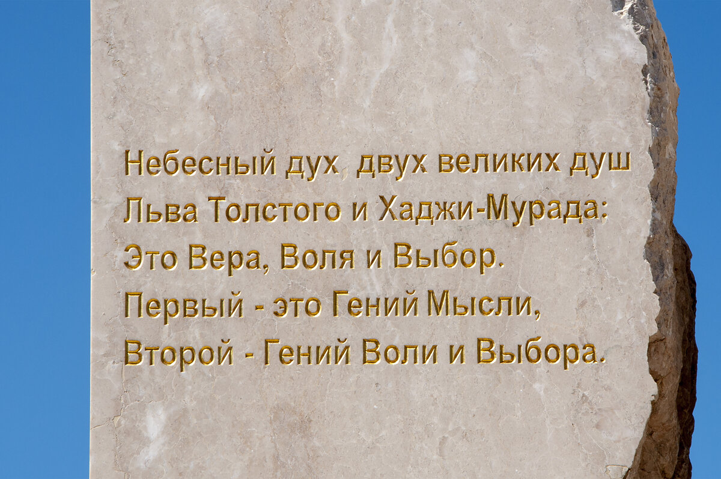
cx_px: 360
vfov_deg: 8.7
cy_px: 240
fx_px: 3152
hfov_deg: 13.1
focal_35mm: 158
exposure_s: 1/500
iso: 250
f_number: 11
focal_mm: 105
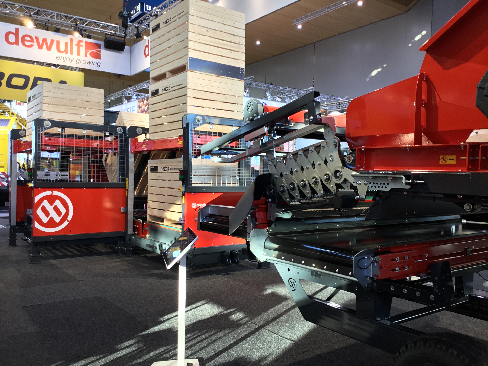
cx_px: 244
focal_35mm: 31
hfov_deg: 58.4
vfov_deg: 45.4
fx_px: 437
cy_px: 183
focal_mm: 3.3
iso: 25
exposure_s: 1/30
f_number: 2.4
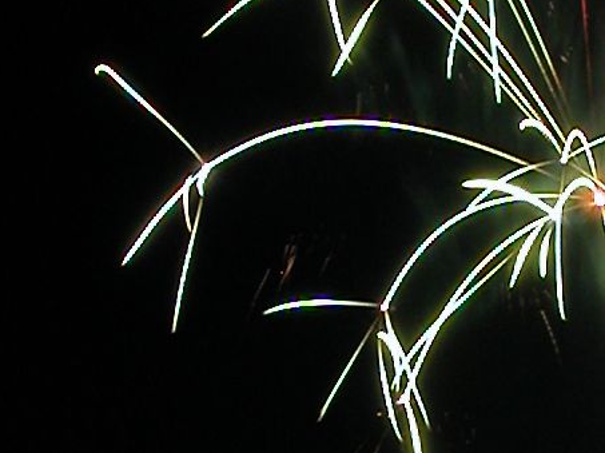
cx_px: 669
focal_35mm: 99
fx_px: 1729
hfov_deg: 19.0
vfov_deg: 14.8
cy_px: 98
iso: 100
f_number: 7.1
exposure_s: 6.97
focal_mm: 8.9
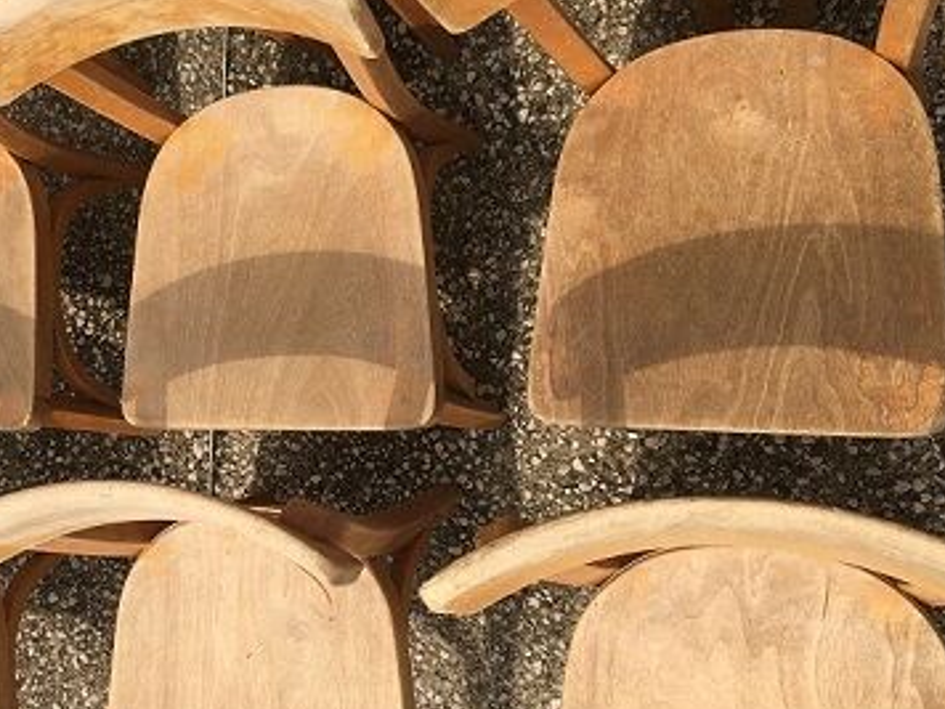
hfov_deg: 40.6
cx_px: 293
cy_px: 417
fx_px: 1256
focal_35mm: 46
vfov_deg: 31.4
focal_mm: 4.15
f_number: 2.2
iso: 25
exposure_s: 1/1637
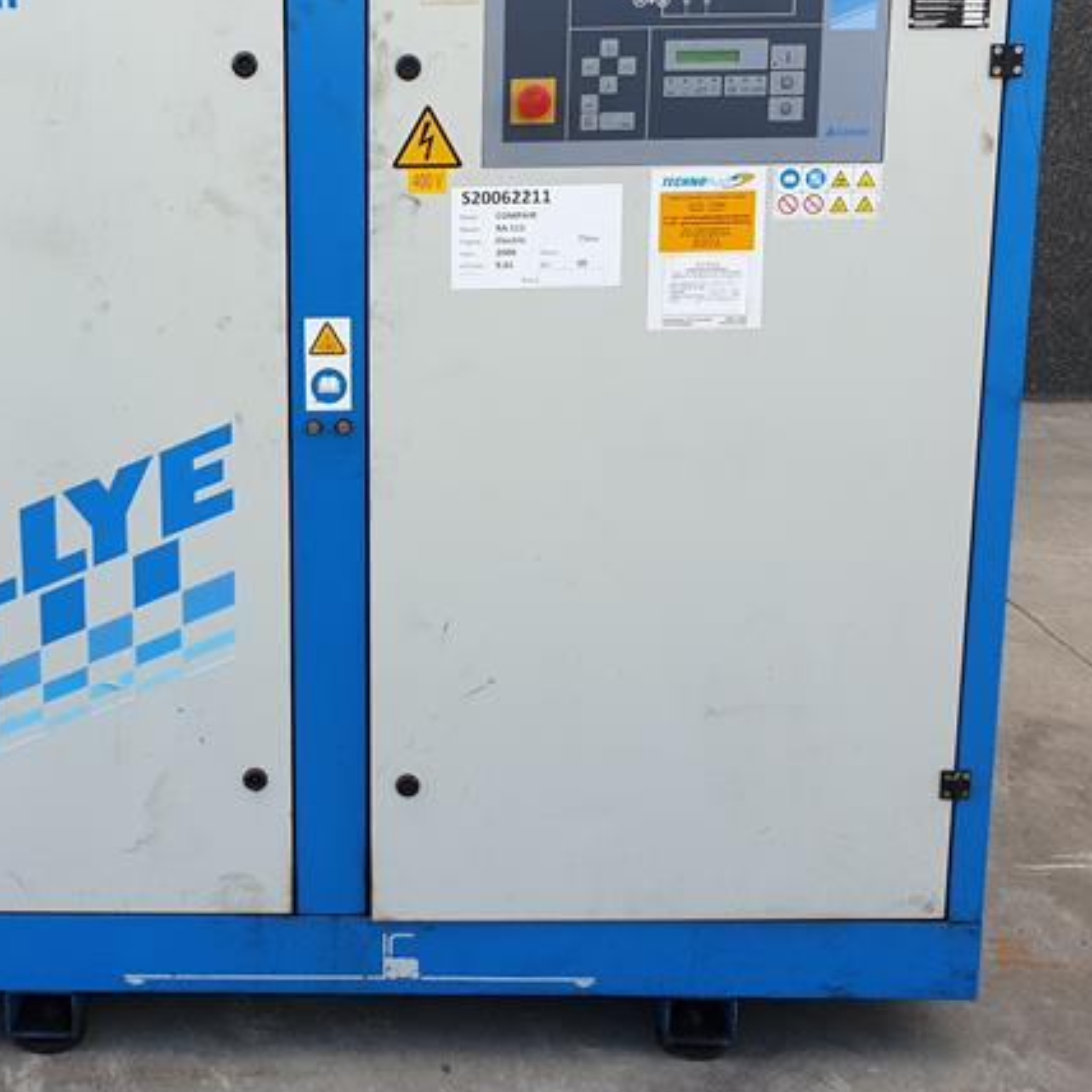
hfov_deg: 38.5
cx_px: 316
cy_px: 388
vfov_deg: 38.8
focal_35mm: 43
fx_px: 1535
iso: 50
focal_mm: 4.3
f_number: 2.4
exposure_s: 1/285
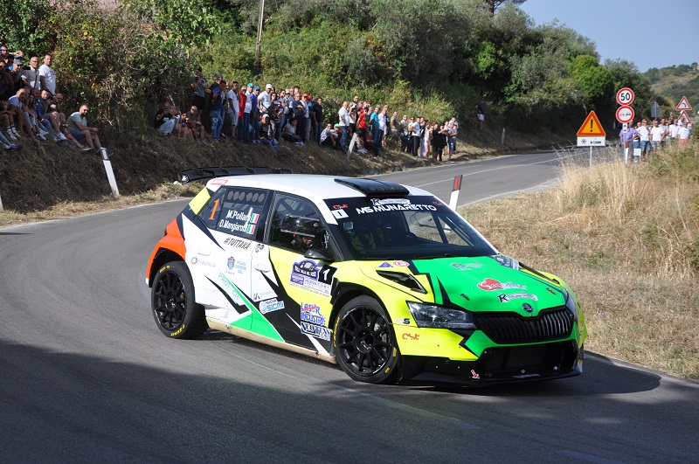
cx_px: 350
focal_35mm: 99
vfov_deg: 13.8
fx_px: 1920
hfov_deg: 20.6
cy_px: 232
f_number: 7.1
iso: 400
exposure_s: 1/1600
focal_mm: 66
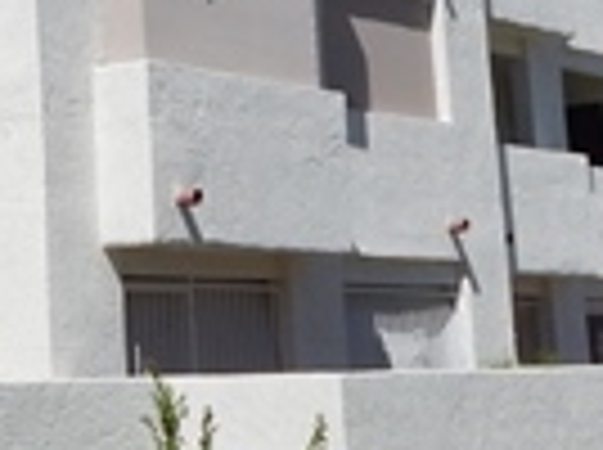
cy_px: 4
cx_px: -194
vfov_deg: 13.2
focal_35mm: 110
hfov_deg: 16.8
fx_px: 1913
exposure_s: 1/1000
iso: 125
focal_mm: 4
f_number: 6
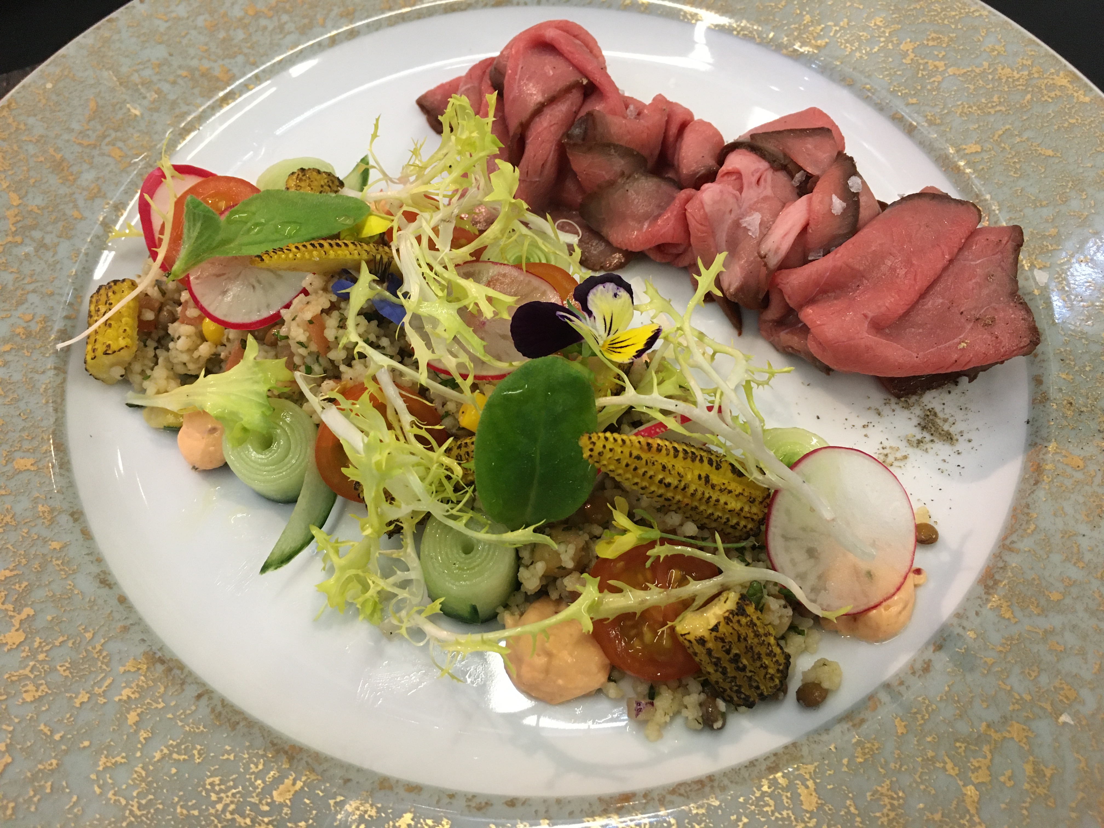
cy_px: 414
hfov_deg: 61.7
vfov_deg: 48.2
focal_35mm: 29
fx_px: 925
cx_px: 552
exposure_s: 1/33
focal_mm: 4.15
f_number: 2.2
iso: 200
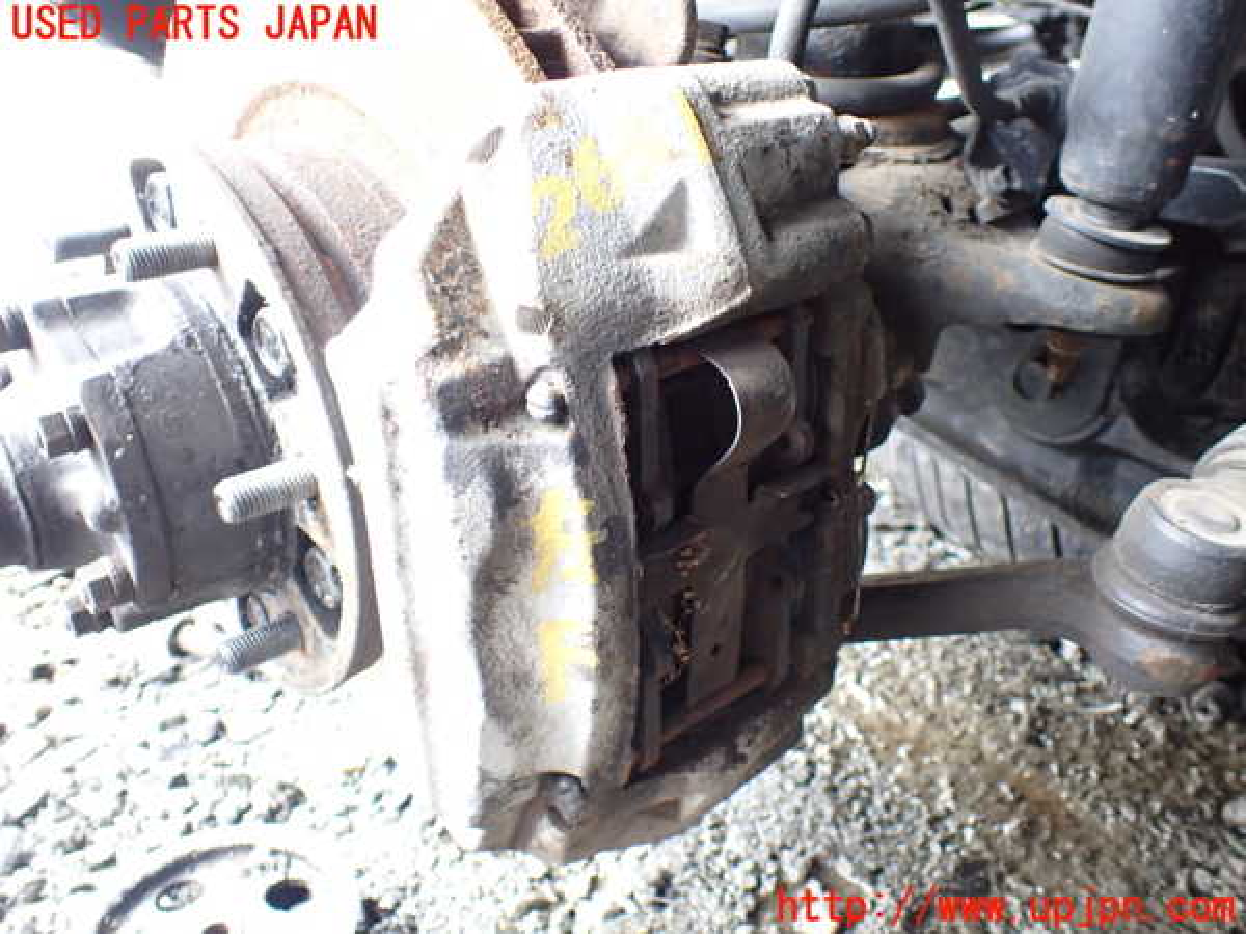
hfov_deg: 60.0
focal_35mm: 30
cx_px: 623
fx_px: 1080
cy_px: 467
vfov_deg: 46.8
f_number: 2.3
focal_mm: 5.4
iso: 640
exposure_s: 1/125
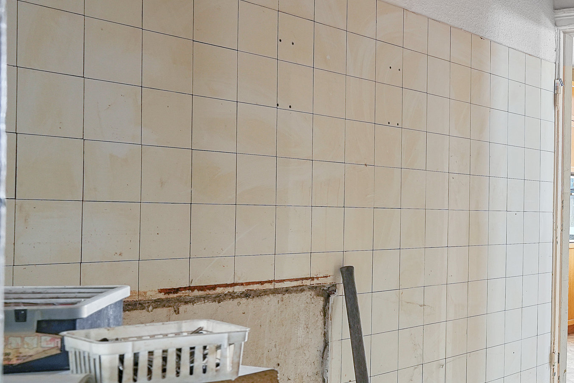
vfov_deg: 25.5
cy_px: 207
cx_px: 608
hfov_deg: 33.4
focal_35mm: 53
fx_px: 845
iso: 400
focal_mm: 24
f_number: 8
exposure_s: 1/8
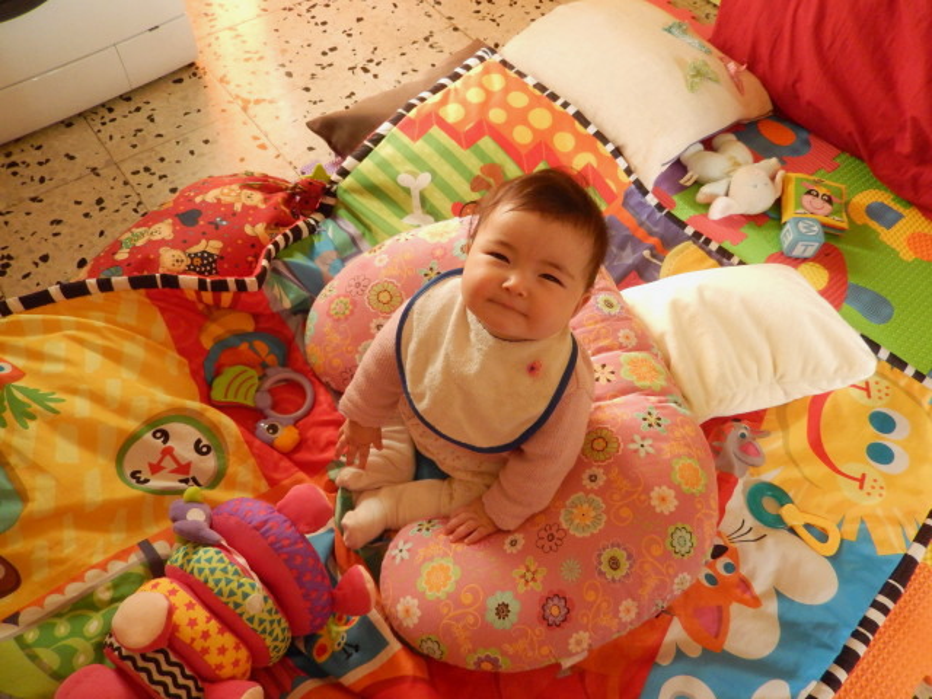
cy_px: 350
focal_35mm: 25
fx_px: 673
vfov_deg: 54.9
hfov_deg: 69.4
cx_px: 466
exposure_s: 1/50
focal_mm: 4.5
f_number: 3.4
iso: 400
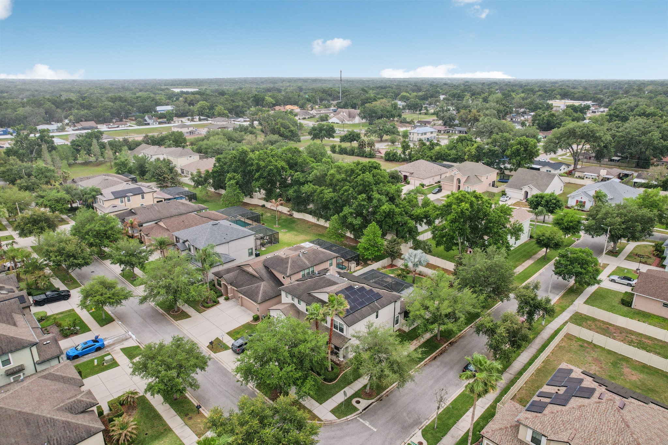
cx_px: 334
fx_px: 408
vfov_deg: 57.2
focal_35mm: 22
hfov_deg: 78.6
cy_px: 222
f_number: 2.8
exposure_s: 1/1000
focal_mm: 8.4
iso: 100
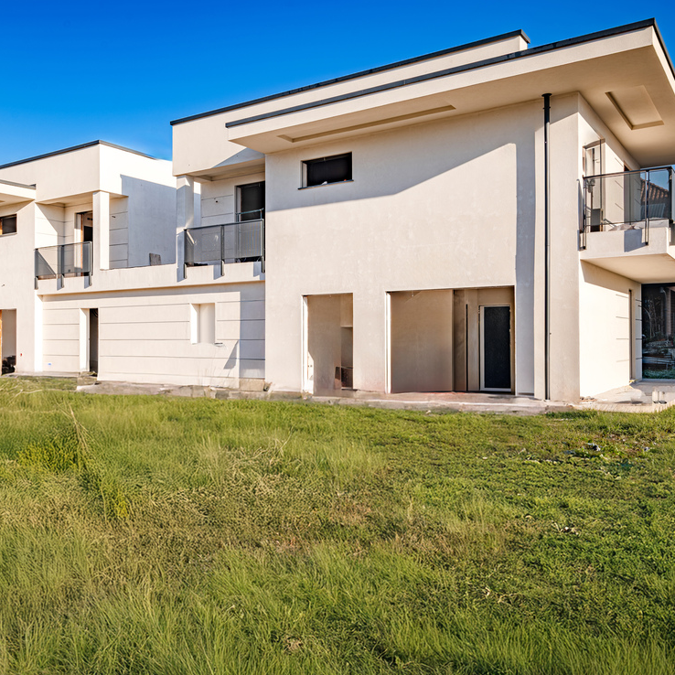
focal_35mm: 32
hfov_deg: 50.9
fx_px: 706
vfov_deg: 51.1
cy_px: 334
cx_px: 284
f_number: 10
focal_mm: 24
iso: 64
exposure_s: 1/500
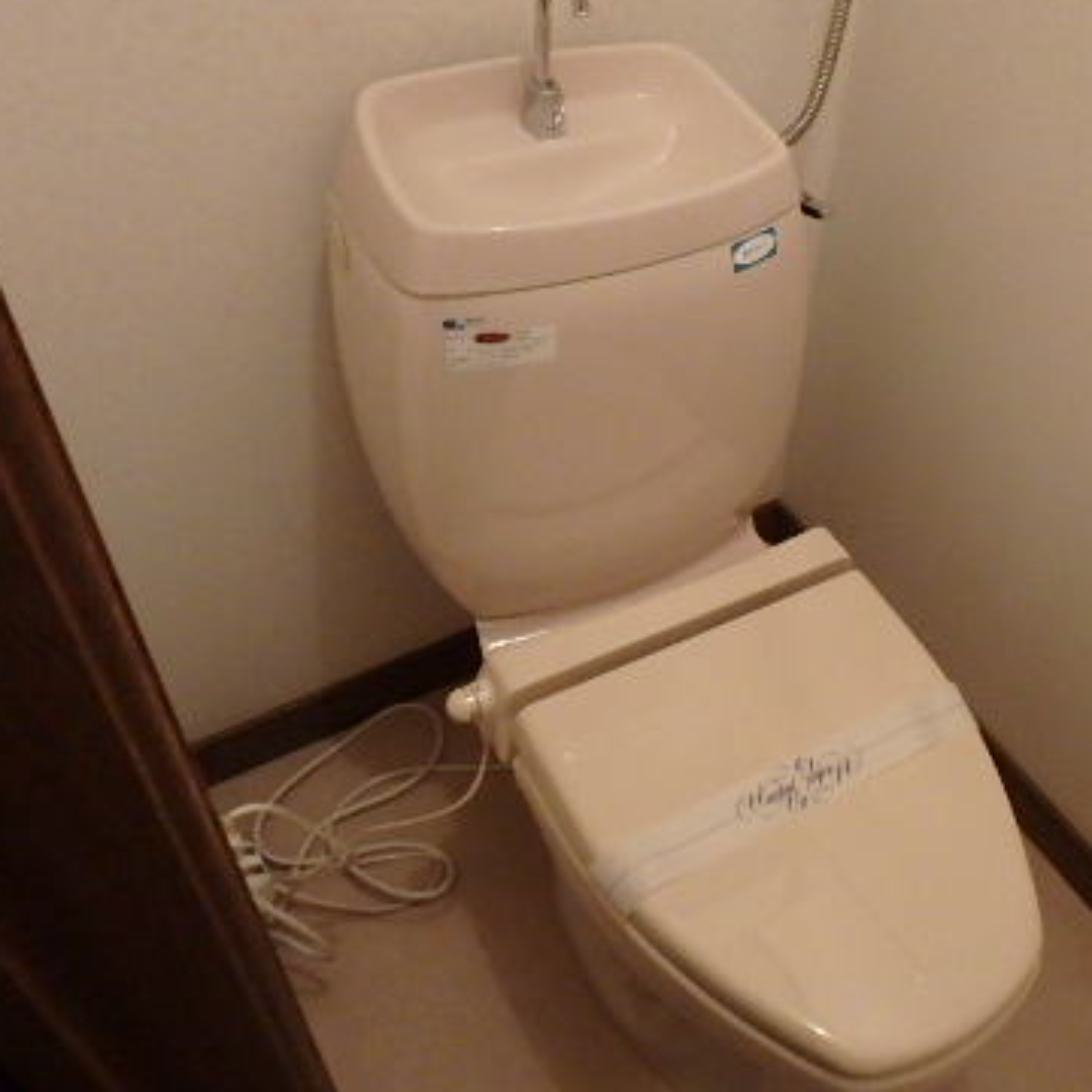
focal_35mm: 33
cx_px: 904
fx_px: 1178
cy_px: 513
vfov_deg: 49.7
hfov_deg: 46.6
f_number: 3.5
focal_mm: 3.7
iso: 800
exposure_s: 1/30
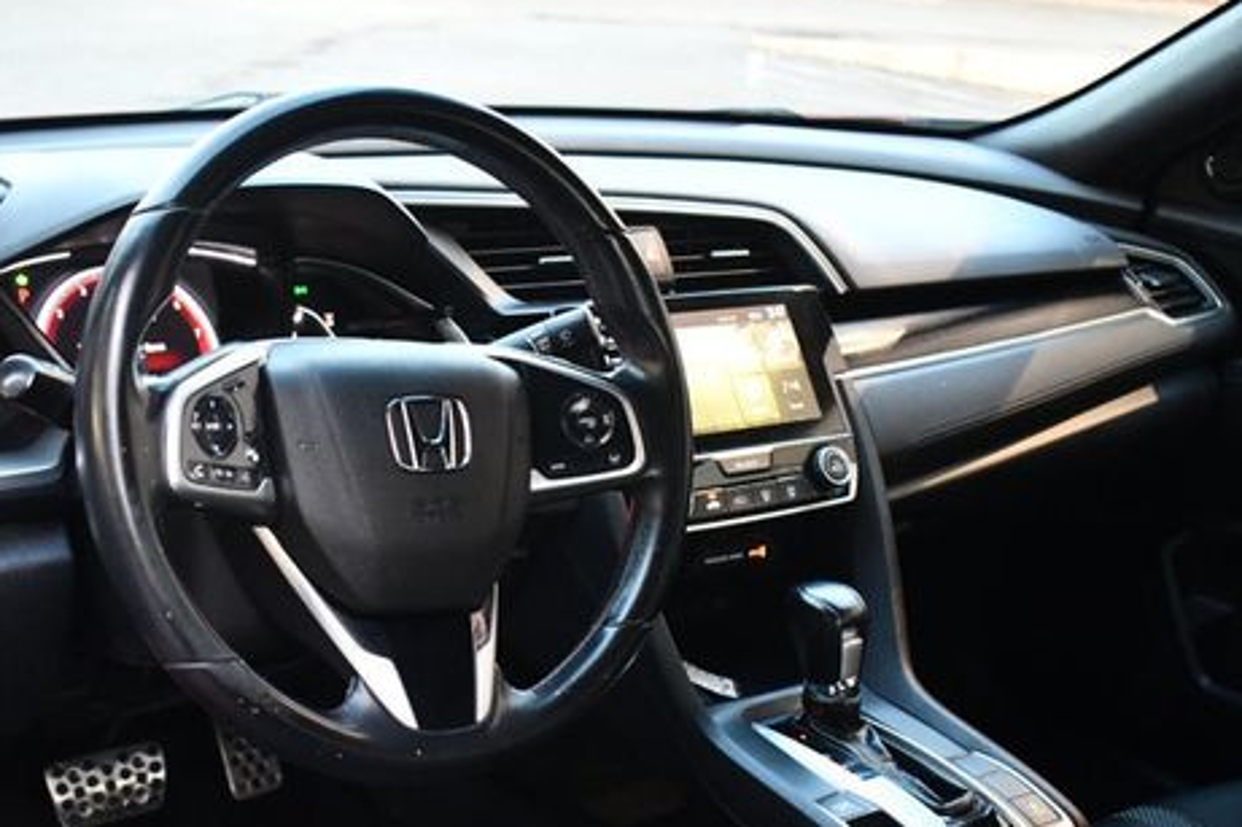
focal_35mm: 50
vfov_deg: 26.8
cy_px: 558
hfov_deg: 39.2
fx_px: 1724
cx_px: 428
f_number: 3.8
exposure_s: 1/60
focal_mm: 24
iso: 3200
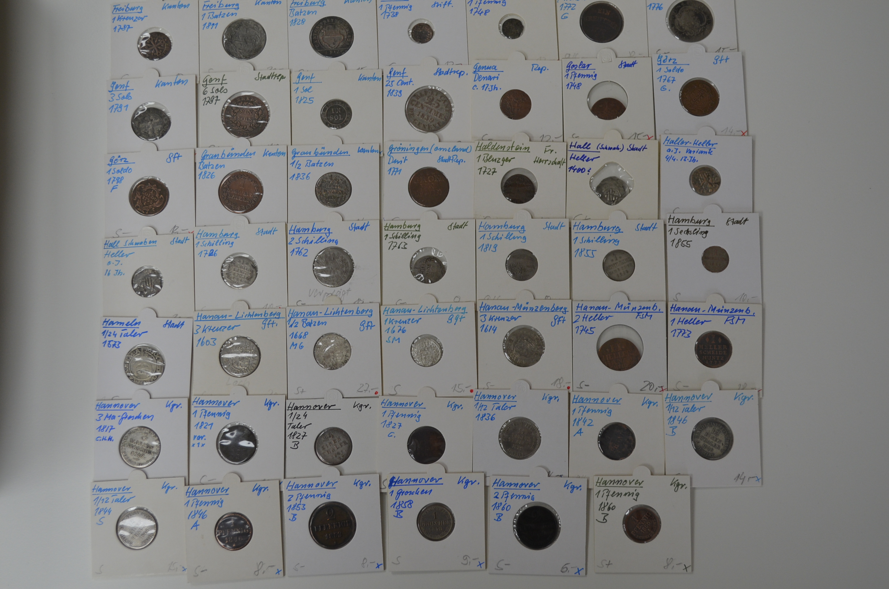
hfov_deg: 43.7
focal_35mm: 45
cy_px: 294
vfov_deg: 29.7
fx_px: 1109
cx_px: 444
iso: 400
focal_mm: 30
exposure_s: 1/100
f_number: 5
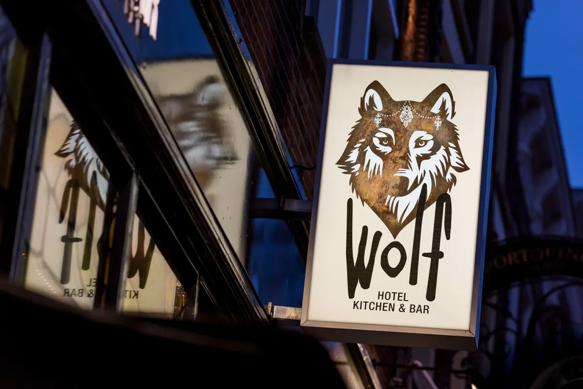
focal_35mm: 125
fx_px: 2025
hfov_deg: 16.4
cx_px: 292
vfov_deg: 11.0
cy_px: 194
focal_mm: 125
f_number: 4
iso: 1000
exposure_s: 1/125
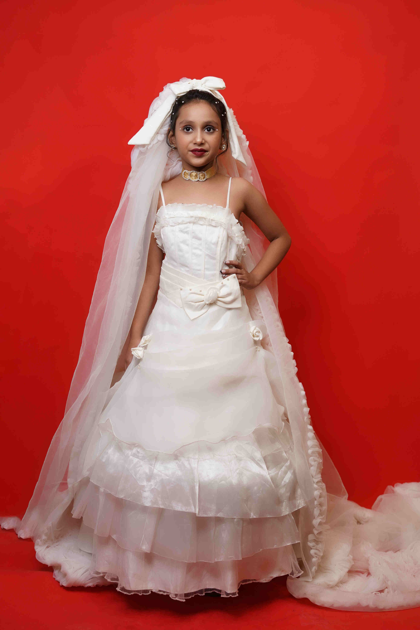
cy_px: 315
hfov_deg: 27.0
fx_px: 875
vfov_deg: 39.6
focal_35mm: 50
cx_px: 210
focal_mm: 50
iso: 320
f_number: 2.8
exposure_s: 1/250
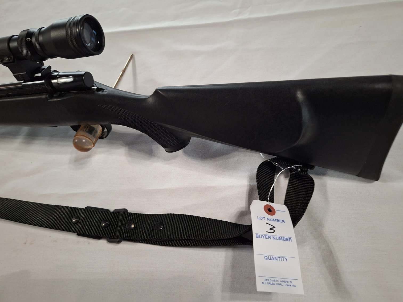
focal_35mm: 23
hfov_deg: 73.9
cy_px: 151
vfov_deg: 58.9
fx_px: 268
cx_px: 202
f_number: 1.8
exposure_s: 1/30
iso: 250
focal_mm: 5.54
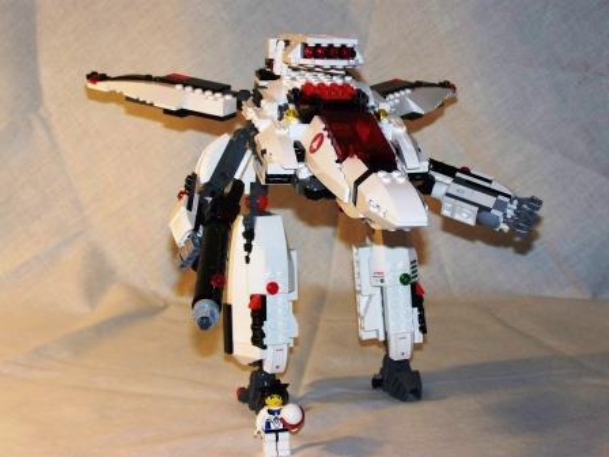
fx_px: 1355
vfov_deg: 19.1
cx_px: 304
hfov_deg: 25.3
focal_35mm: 77
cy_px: 228
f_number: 3.2
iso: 200
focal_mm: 12.8
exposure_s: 1/40
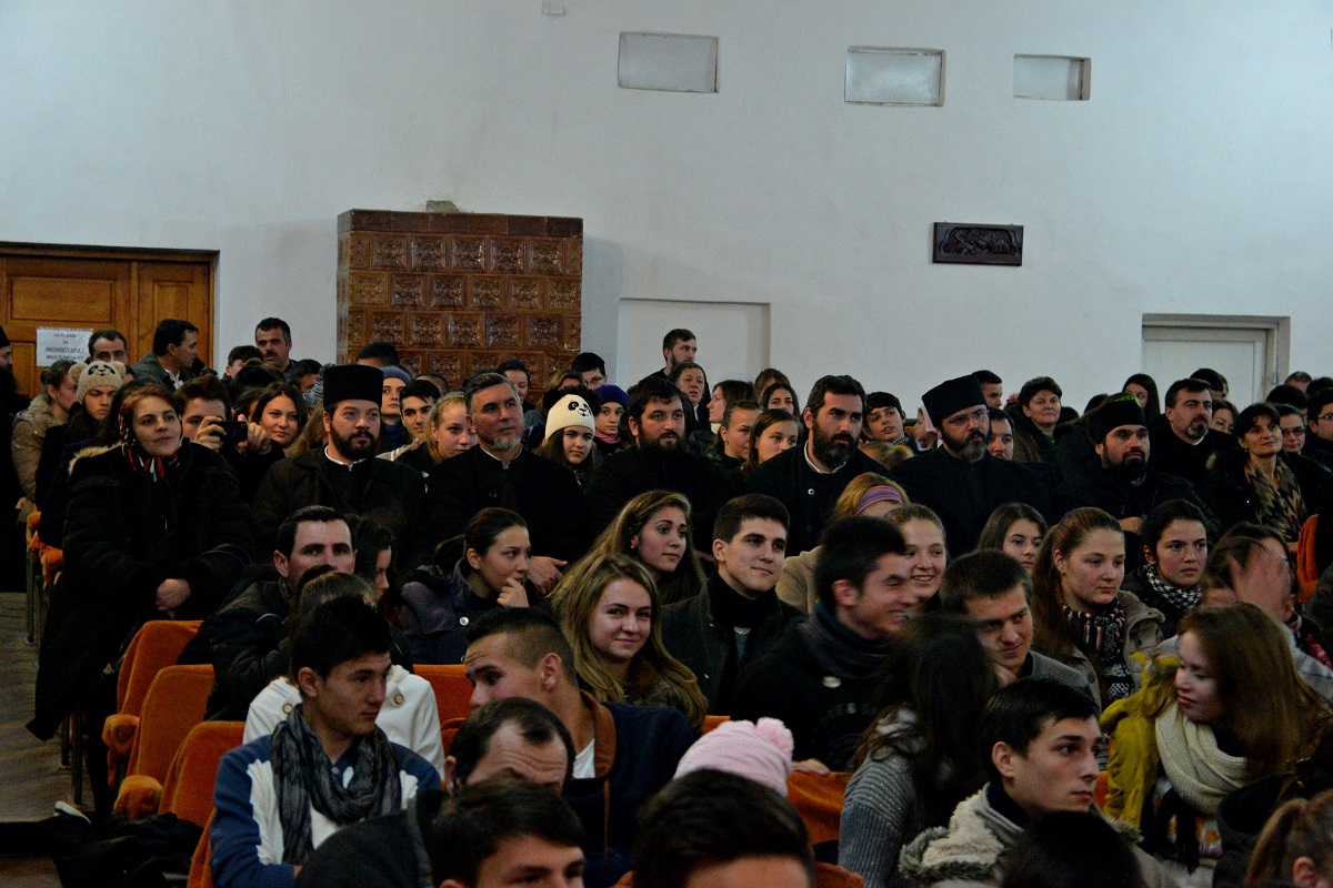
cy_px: 444
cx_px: 666
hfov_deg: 28.1
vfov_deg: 18.9
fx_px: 2666
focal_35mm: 72
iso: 3200
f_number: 4.8
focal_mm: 48
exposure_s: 1/13
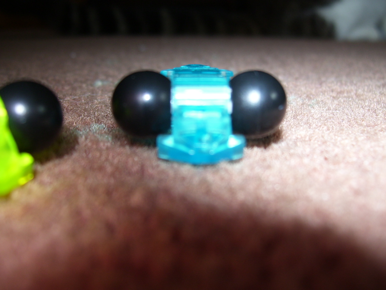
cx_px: 193
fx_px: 401
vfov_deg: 39.7
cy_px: 145
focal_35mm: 36
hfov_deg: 51.4
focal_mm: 6
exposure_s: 1/60
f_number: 2.7
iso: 80
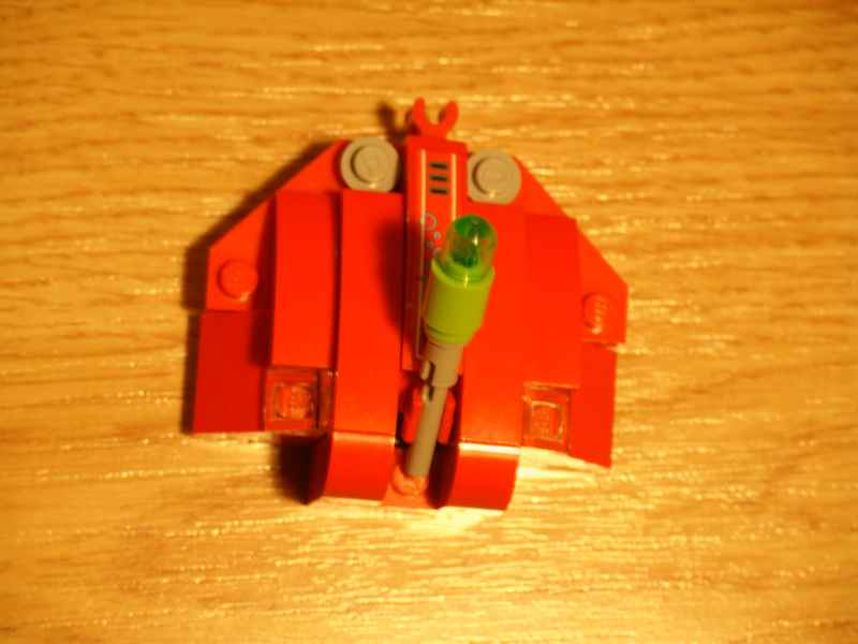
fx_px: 3420
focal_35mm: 138
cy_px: 322
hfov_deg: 14.3
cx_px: 429
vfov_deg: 10.7
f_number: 3.8
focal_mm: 28.5
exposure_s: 1/5
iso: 100
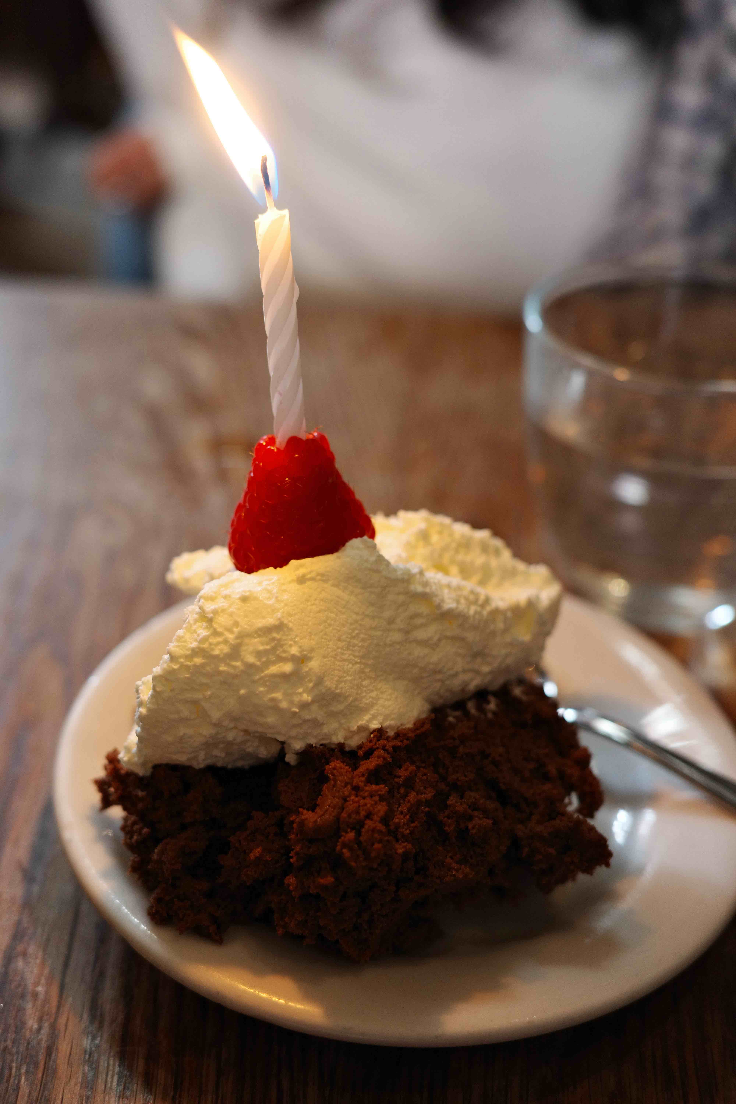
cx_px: 368
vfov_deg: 48.5
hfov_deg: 33.4
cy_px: 552
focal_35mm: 40
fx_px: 1227
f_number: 2.8
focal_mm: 26
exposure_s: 1/40
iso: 800
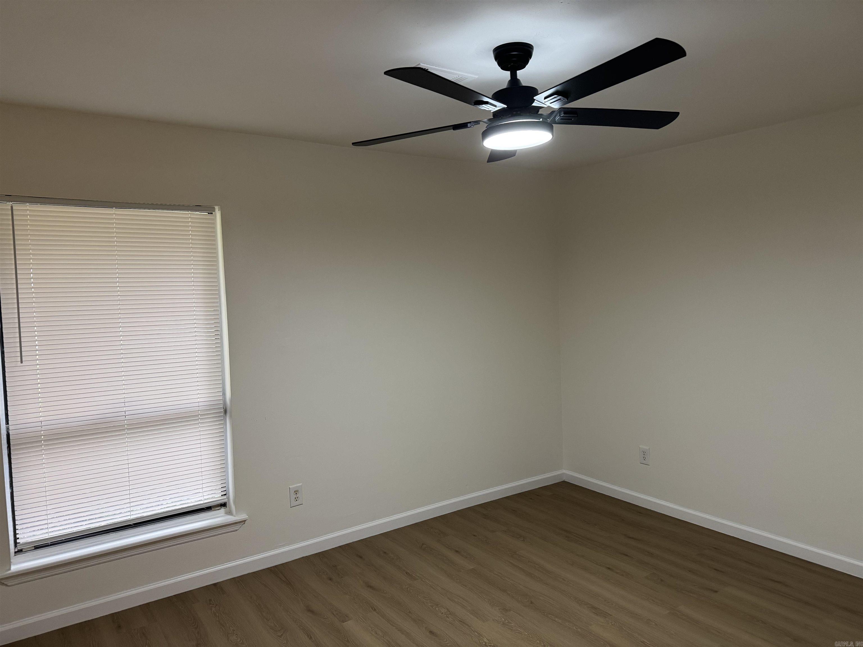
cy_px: 324
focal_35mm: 24
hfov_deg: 71.6
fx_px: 598
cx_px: 432
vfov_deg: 56.8
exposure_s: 1/60
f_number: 1.78
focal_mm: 6.76
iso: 320
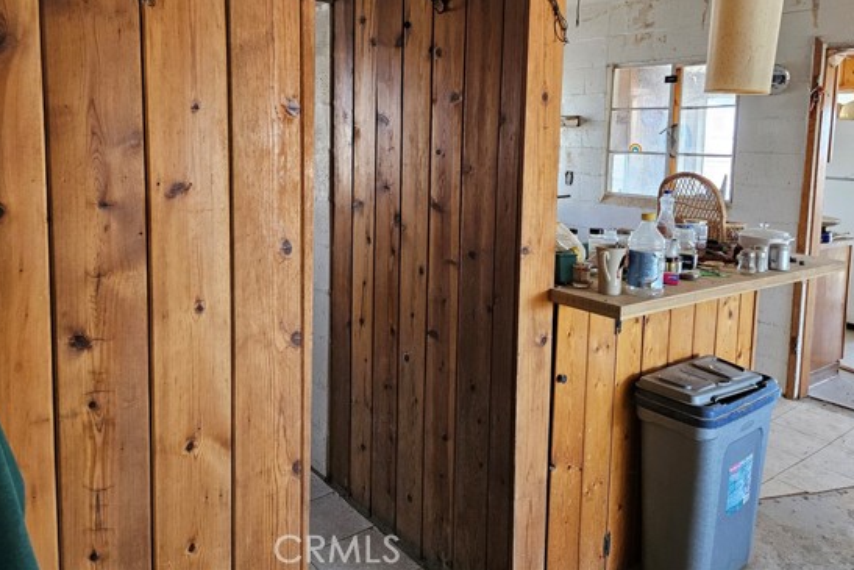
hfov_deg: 65.5
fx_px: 664
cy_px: 197
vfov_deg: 45.8
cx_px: 417
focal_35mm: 28
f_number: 1.8
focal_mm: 5.4
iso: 250
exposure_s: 1/120
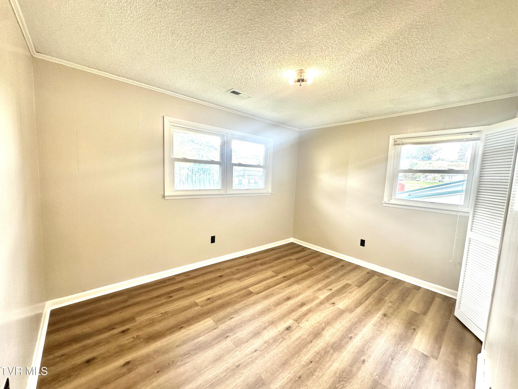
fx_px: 209
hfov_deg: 102.1
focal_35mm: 14
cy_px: 194
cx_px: 259
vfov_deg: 85.7
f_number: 2.2
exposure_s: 1/120
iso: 125
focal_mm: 2.22
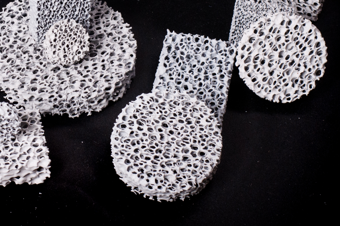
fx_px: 1670
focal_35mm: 177
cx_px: 61
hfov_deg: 11.6
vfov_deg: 7.7
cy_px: -16
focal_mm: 50
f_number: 8
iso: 200
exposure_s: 1/125
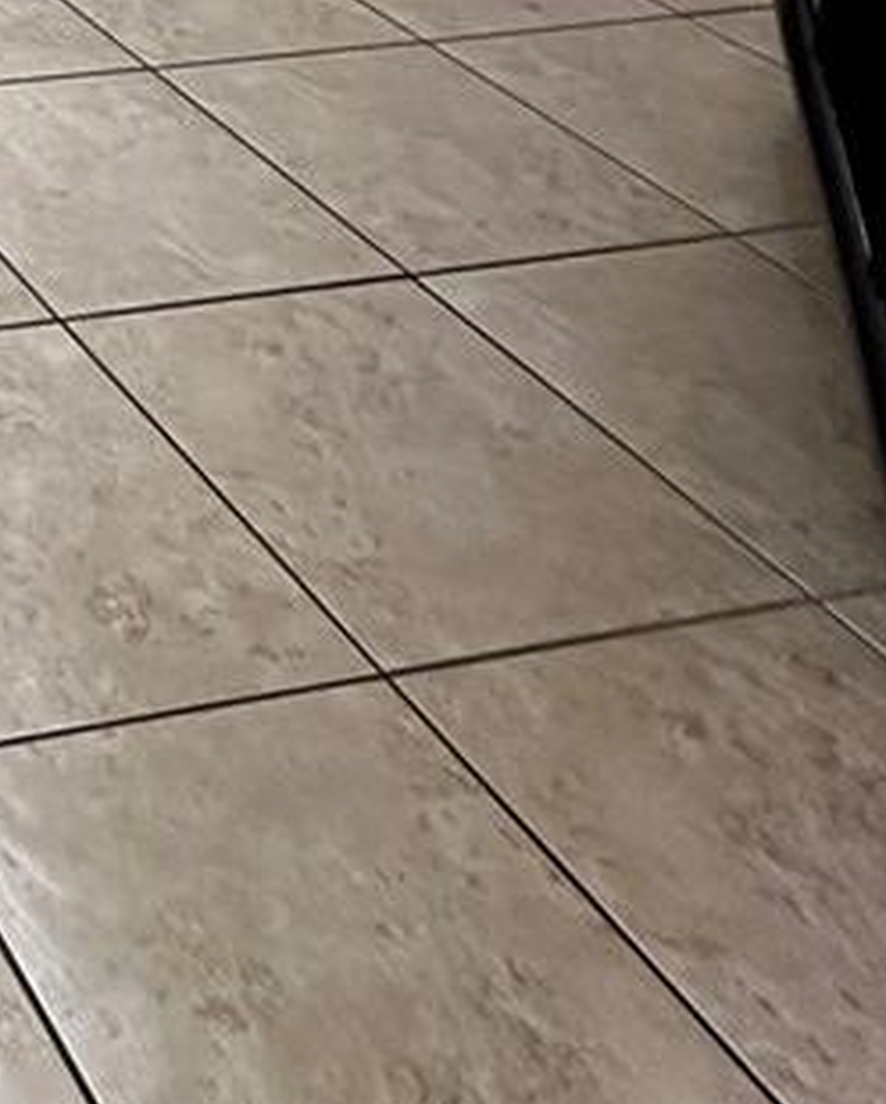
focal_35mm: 53
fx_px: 1734
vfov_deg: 26.3
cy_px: -529
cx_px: -704
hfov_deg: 20.4
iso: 250
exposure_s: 1/60
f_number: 2.2
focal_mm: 2.22
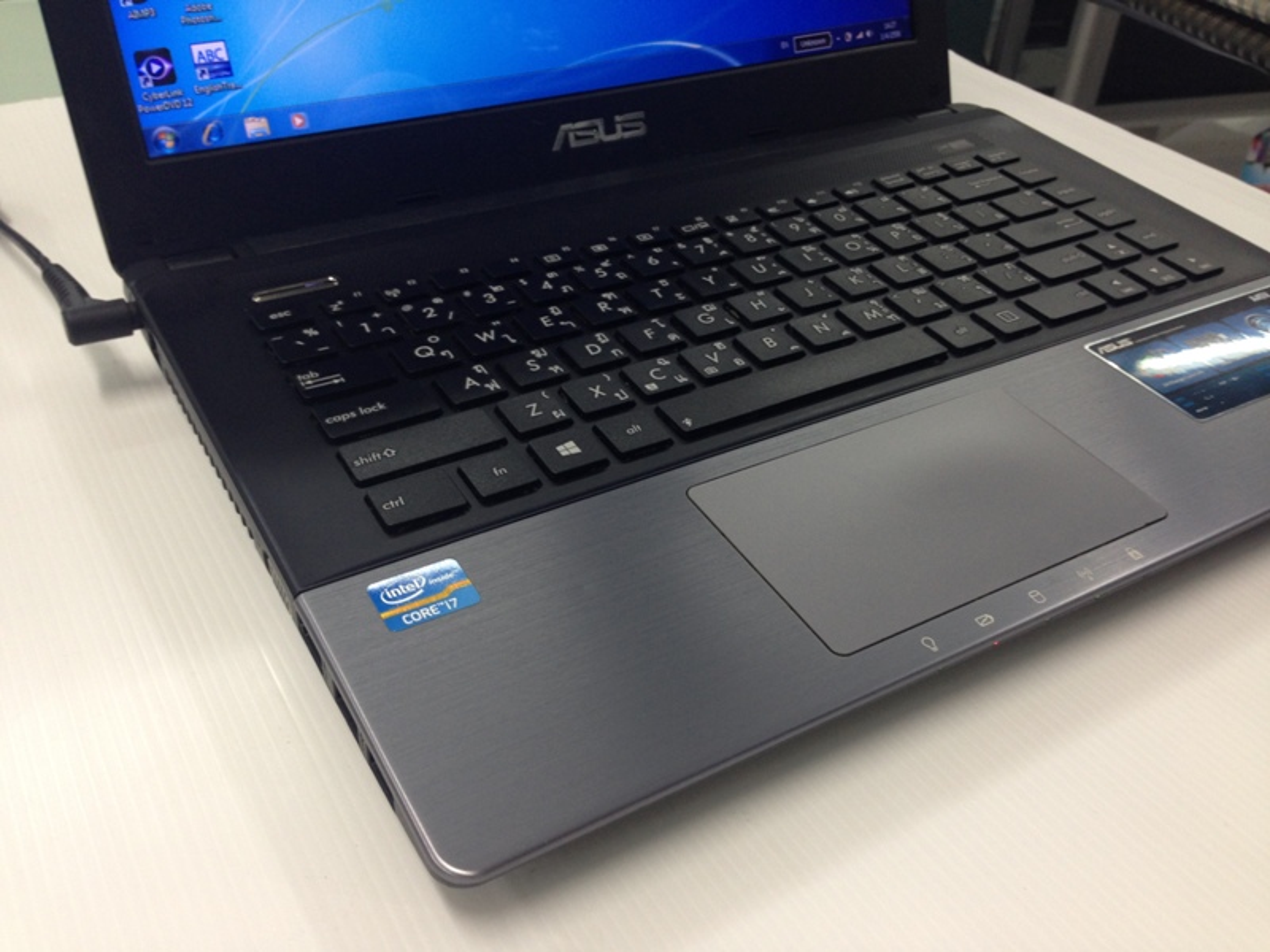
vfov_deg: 42.9
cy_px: 476
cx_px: 635
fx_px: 1211
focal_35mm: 33
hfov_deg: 55.4
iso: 64
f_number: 2.4
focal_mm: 4.12
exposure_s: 1/20
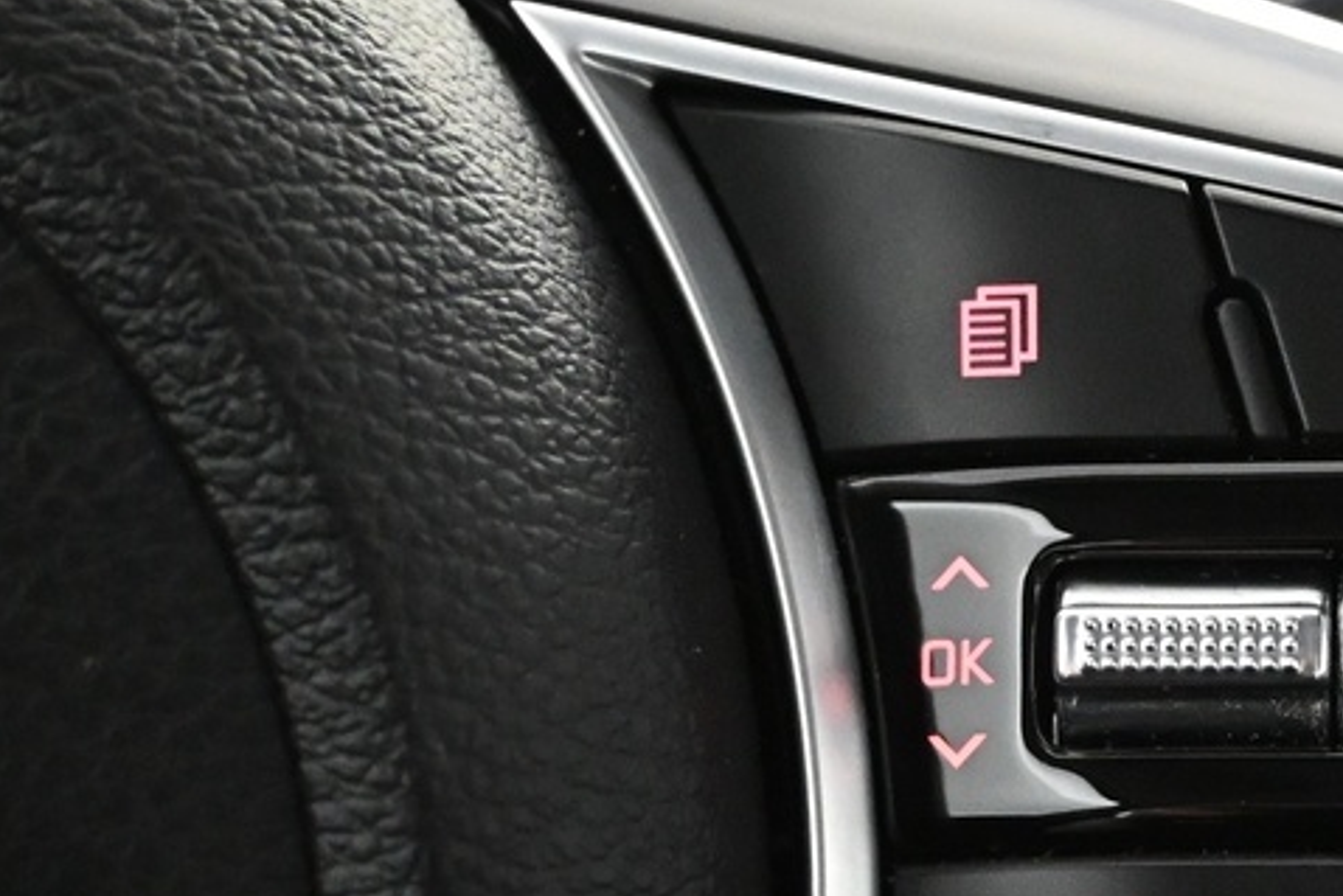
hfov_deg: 16.5
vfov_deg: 11.2
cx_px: 1284
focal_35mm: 122
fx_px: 4552
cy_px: 430
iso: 4500
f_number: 4.2
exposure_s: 1/40
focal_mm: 24
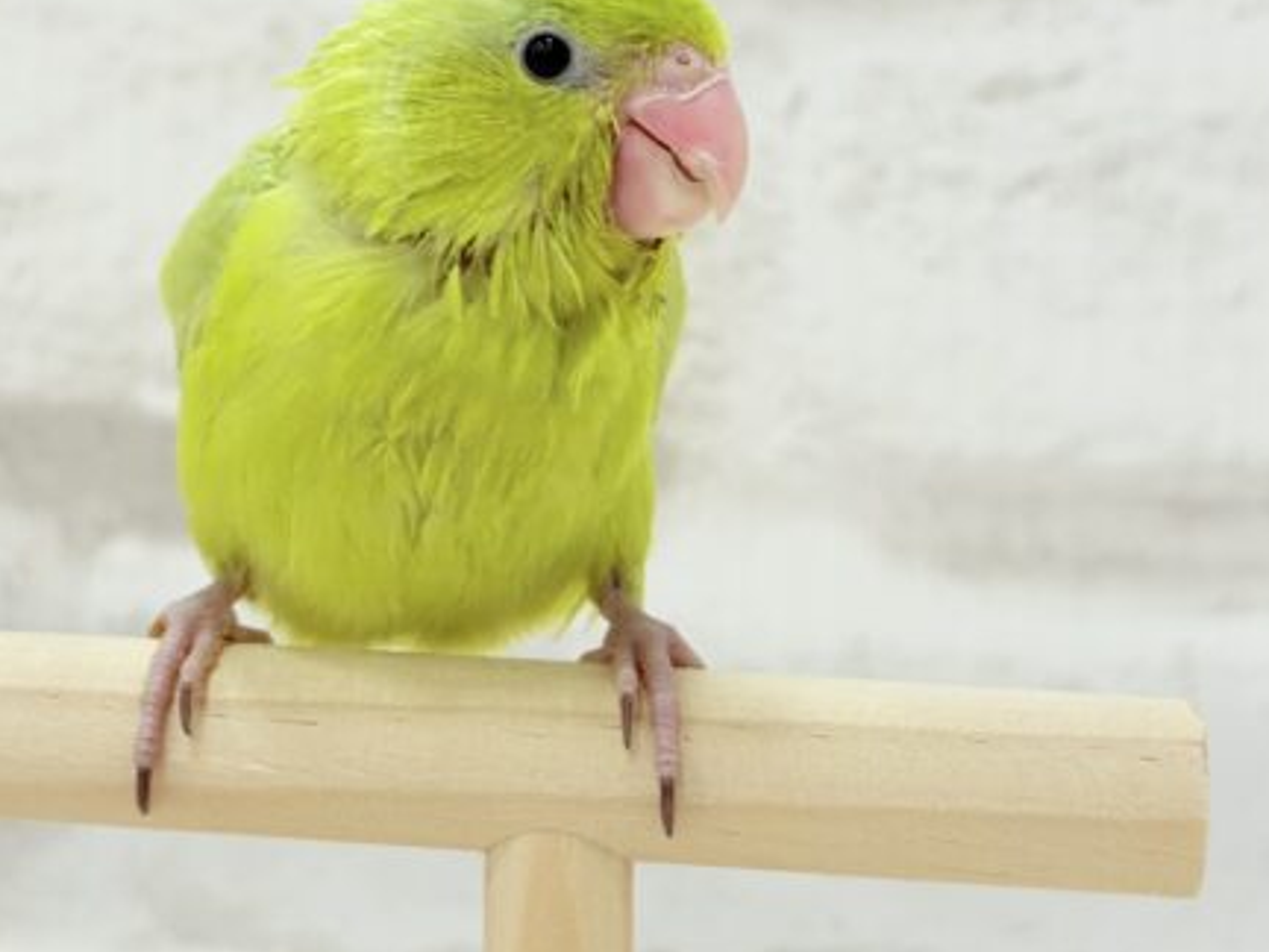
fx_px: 2823
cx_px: 505
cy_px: 303
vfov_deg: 19.1
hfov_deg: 25.3
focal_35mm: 77
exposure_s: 1/50
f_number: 1.6
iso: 40
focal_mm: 5.96
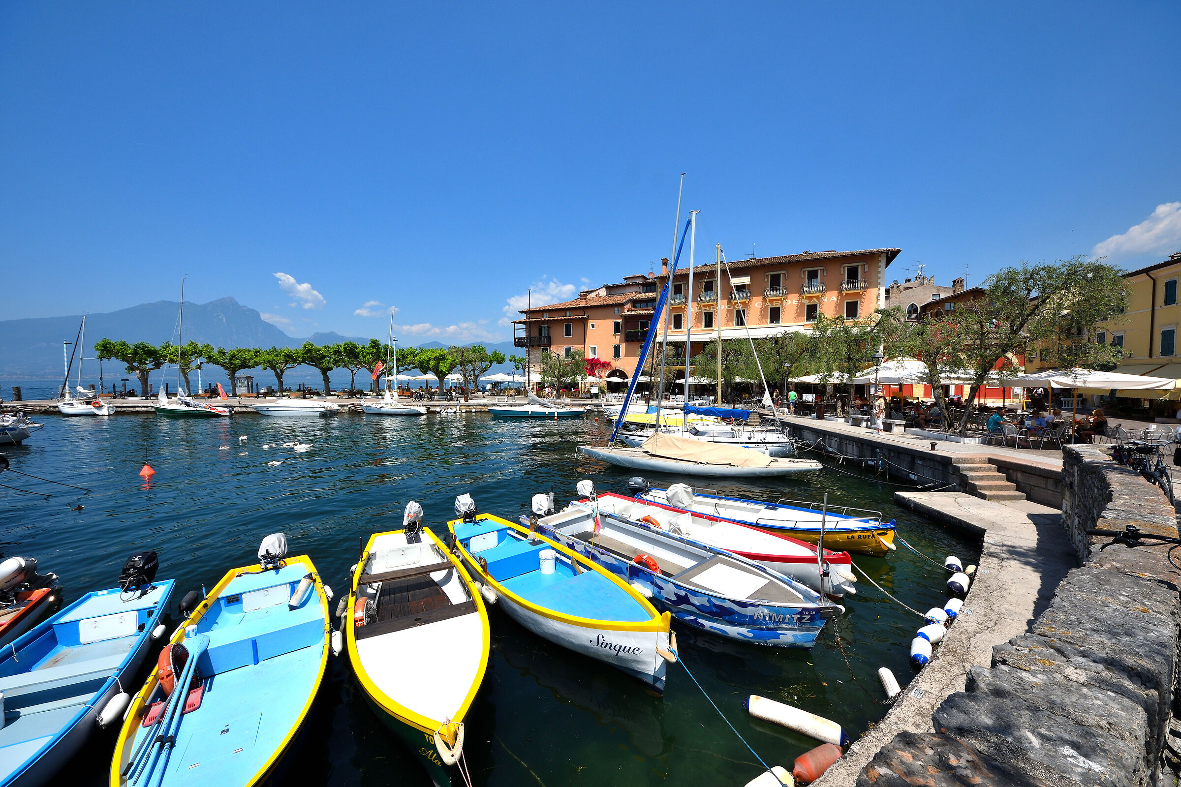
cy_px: 394
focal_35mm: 12
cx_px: 590
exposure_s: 1/320
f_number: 13
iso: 100
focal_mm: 8
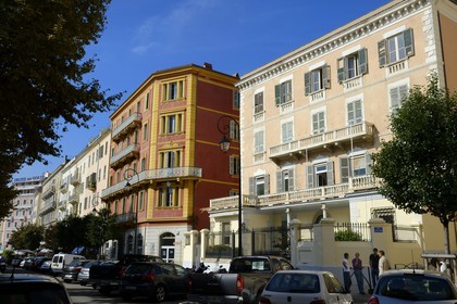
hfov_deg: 55.8
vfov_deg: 38.9
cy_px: 152
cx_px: 228
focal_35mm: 34
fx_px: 432
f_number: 18
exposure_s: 1/160
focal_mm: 34
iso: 200
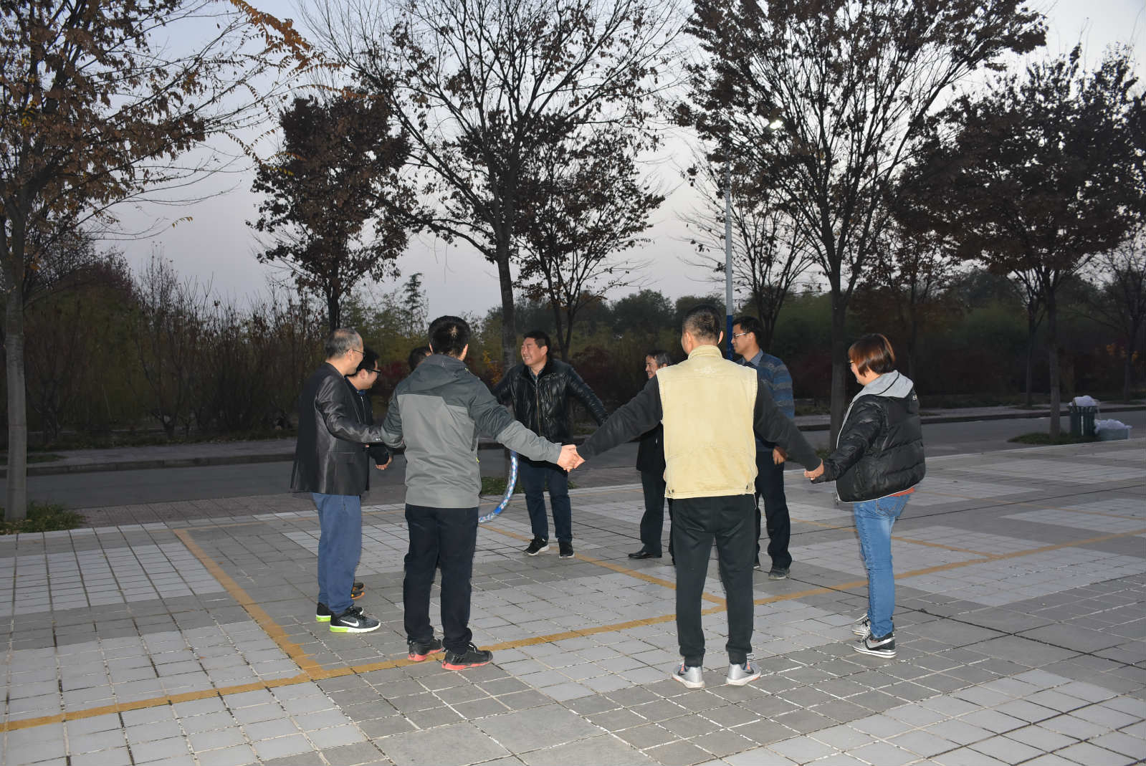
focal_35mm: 30
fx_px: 956
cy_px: 383
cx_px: 573
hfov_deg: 61.9
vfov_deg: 43.7
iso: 560
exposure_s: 1/60
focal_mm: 20
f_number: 4.5
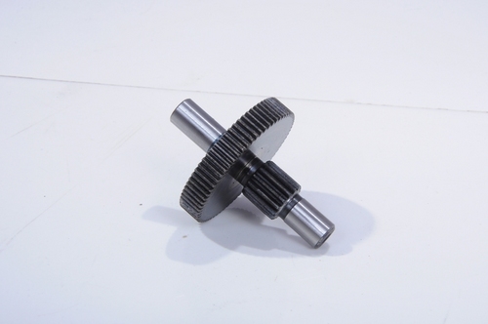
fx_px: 1421
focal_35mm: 105
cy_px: 162
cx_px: 244
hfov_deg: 19.5
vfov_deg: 13.0
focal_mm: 70
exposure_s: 1/160
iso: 200
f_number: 25
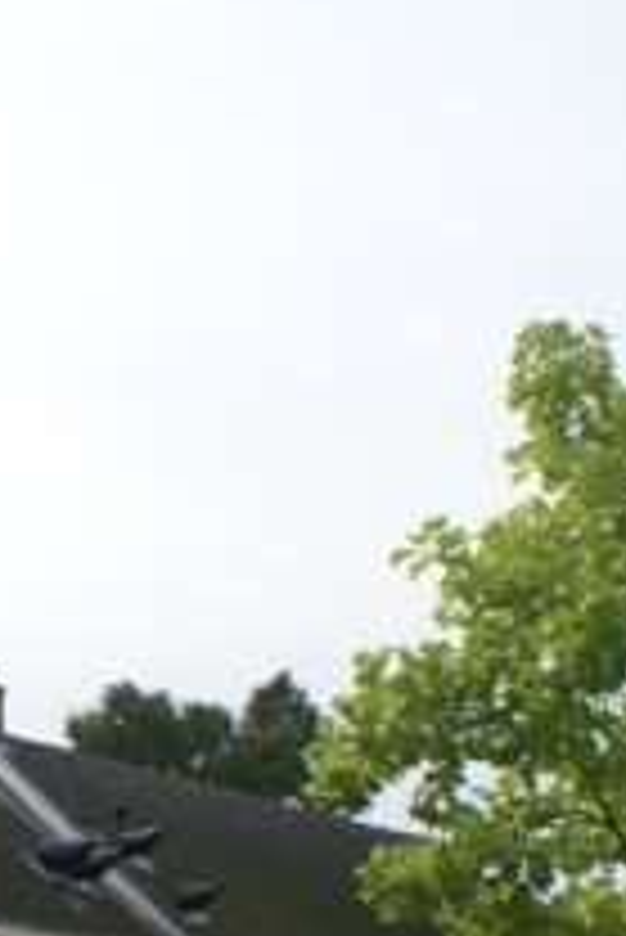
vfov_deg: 25.3
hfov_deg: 15.5
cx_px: -441
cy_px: 801
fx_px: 2031
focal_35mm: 78
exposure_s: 1/125
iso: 100
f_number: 10
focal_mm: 18
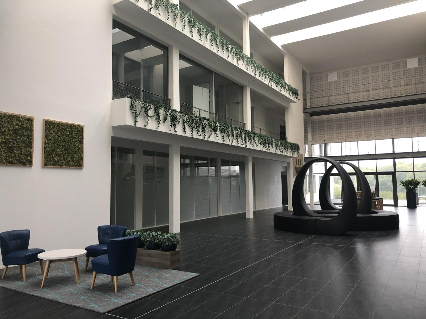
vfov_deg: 49.7
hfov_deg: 63.4
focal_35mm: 28
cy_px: 160
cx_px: 213
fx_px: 345
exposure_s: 1/33
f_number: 1.8
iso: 40
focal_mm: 3.99
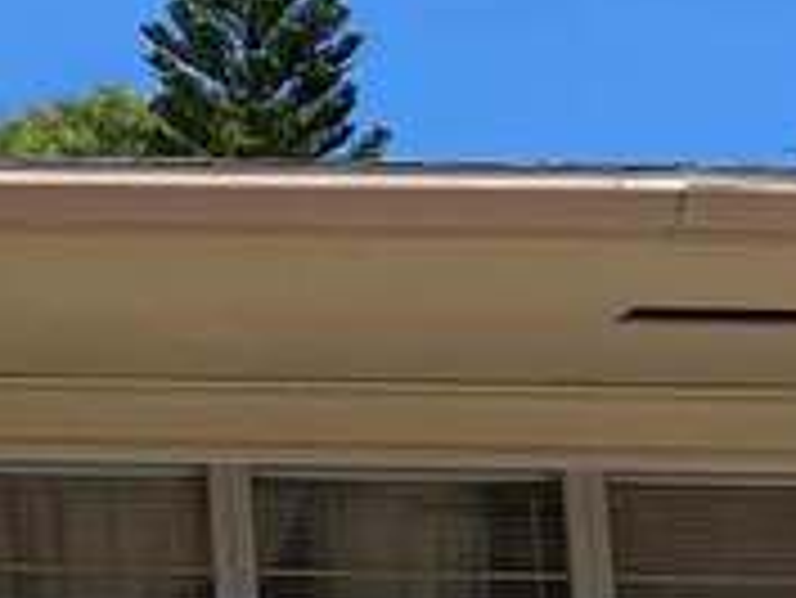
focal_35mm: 202
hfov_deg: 9.0
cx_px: -944
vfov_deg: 7.4
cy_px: 261
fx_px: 4648
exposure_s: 1/1675
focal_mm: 3.99
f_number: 1.8
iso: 32
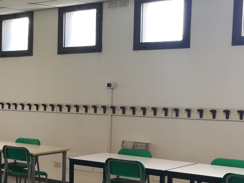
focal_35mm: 70
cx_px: -42
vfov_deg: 20.9
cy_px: 129
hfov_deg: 25.2
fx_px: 493
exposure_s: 1/33.3
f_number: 2.2
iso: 80
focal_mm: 3.83
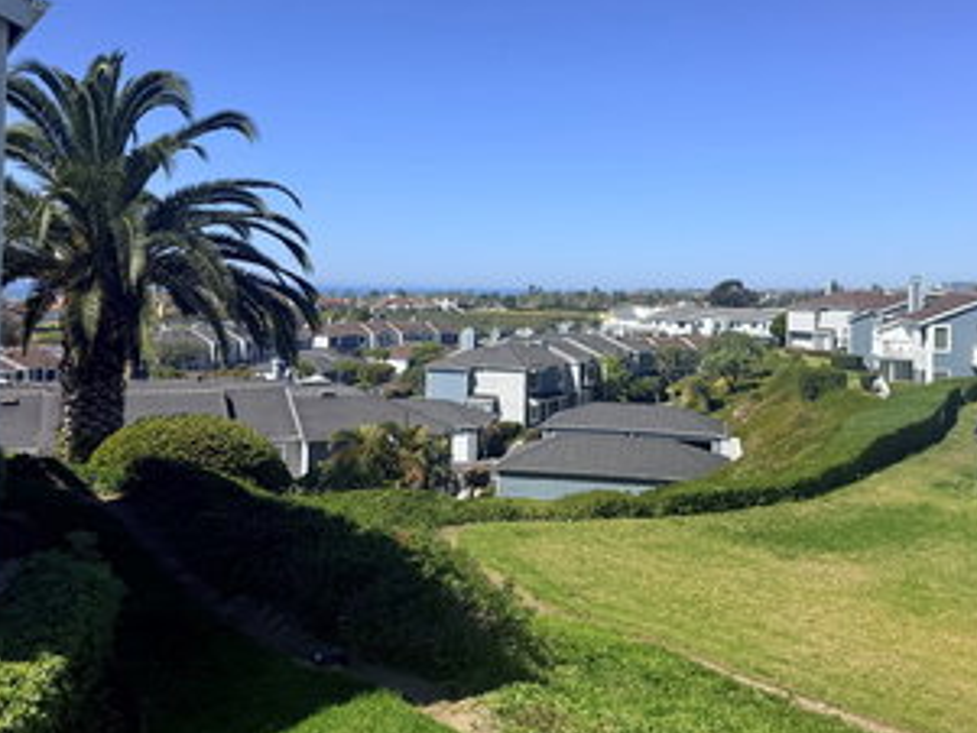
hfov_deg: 53.8
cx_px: 557
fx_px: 960
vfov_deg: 41.5
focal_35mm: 34
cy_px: 272
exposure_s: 1/6173
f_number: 1.78
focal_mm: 6.76
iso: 80
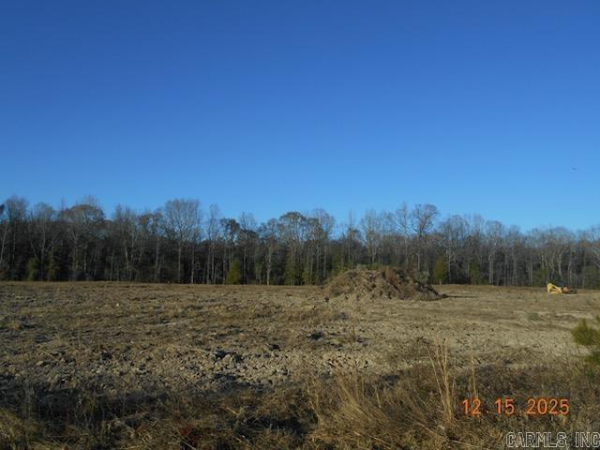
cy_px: 225
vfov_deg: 53.1
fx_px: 451
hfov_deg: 67.3
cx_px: 300
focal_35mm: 26
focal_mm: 4.6
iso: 80
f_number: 3.2
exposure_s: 1/1000
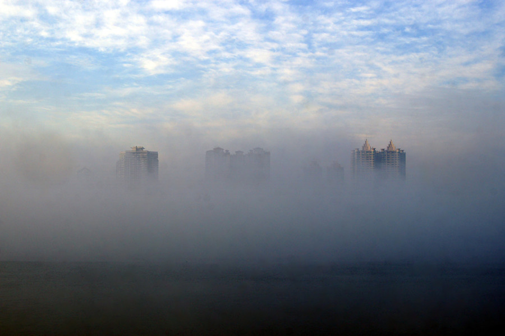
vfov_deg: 20.1
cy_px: 168
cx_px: 252
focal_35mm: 68
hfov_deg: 29.9
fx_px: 946
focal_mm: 45
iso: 100
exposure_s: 1/100
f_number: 10
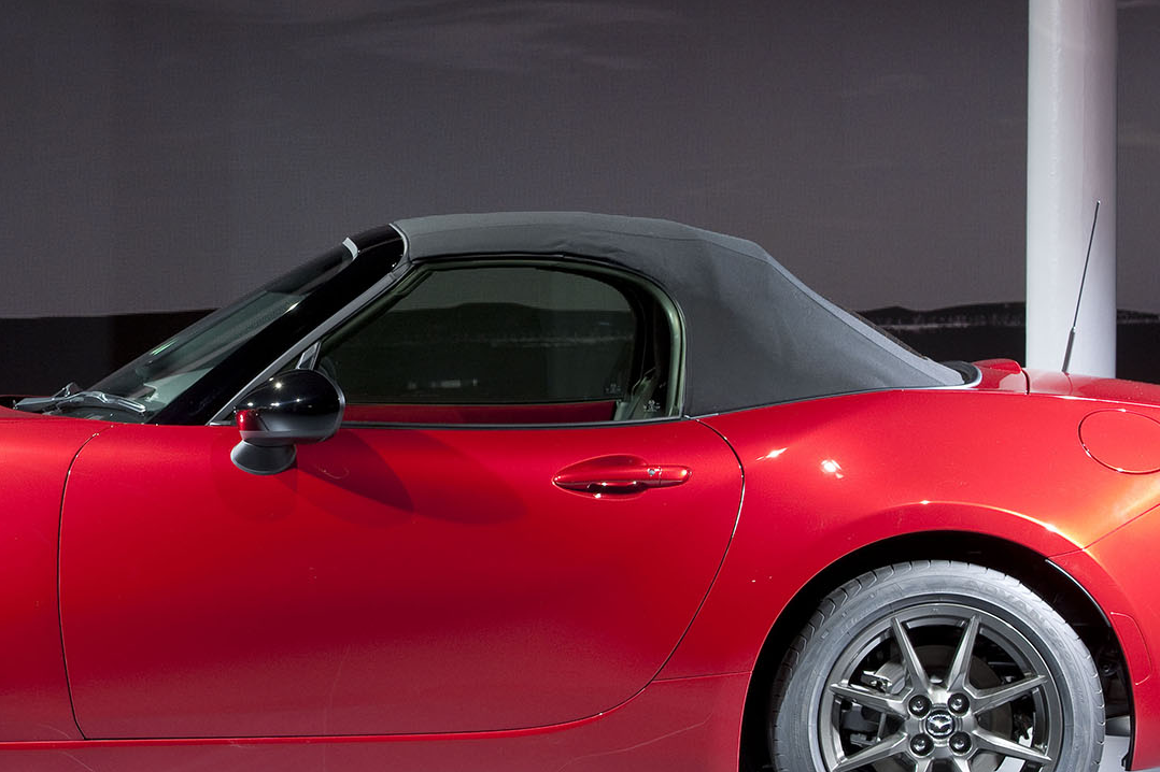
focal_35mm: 133
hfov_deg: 15.4
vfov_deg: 10.3
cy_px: 346
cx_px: 308
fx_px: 4284
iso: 250
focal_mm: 70
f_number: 8
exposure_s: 1/13
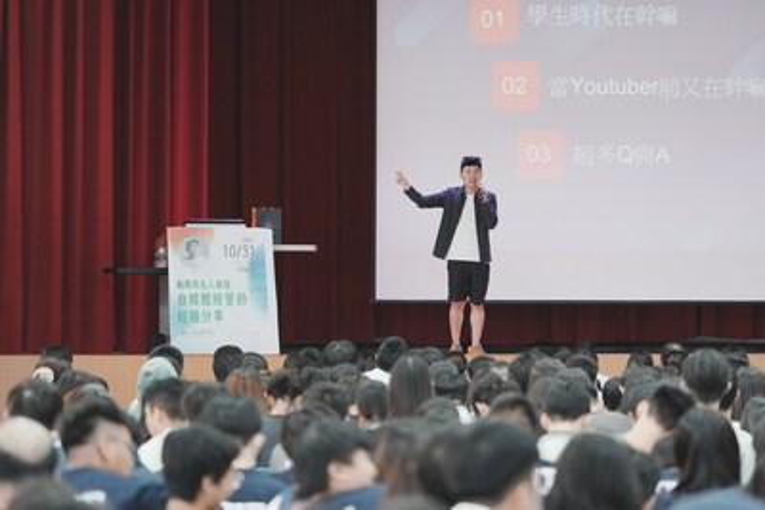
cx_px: 382
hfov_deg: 11.8
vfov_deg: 7.9
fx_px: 3699
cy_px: 255
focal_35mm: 174
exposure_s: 1/125
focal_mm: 174
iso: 2000
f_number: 4
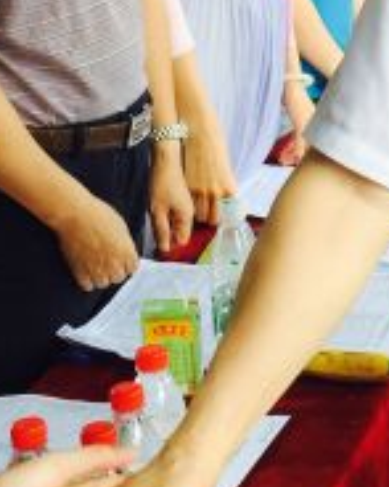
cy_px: -34
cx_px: 471
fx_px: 1772
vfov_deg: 15.3
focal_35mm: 123
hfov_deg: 12.2
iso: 32
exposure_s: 1/128
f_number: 2.2
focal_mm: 4.15
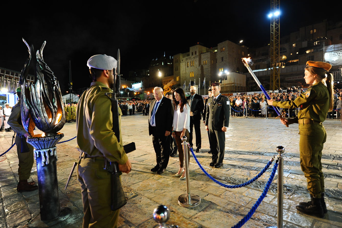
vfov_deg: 59.4
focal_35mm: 21
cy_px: 114
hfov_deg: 81.3
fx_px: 199
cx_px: 171
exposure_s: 1/80
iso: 1000
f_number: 2.8
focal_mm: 21
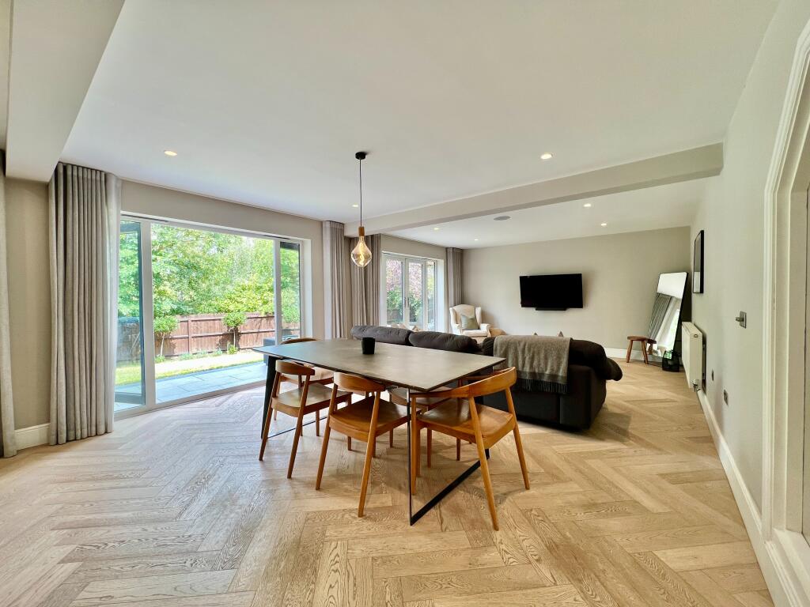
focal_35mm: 13
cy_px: 304
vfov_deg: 89.9
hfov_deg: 106.2
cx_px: 405
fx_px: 304
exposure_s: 1/100
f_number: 1.8
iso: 40
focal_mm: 1.57
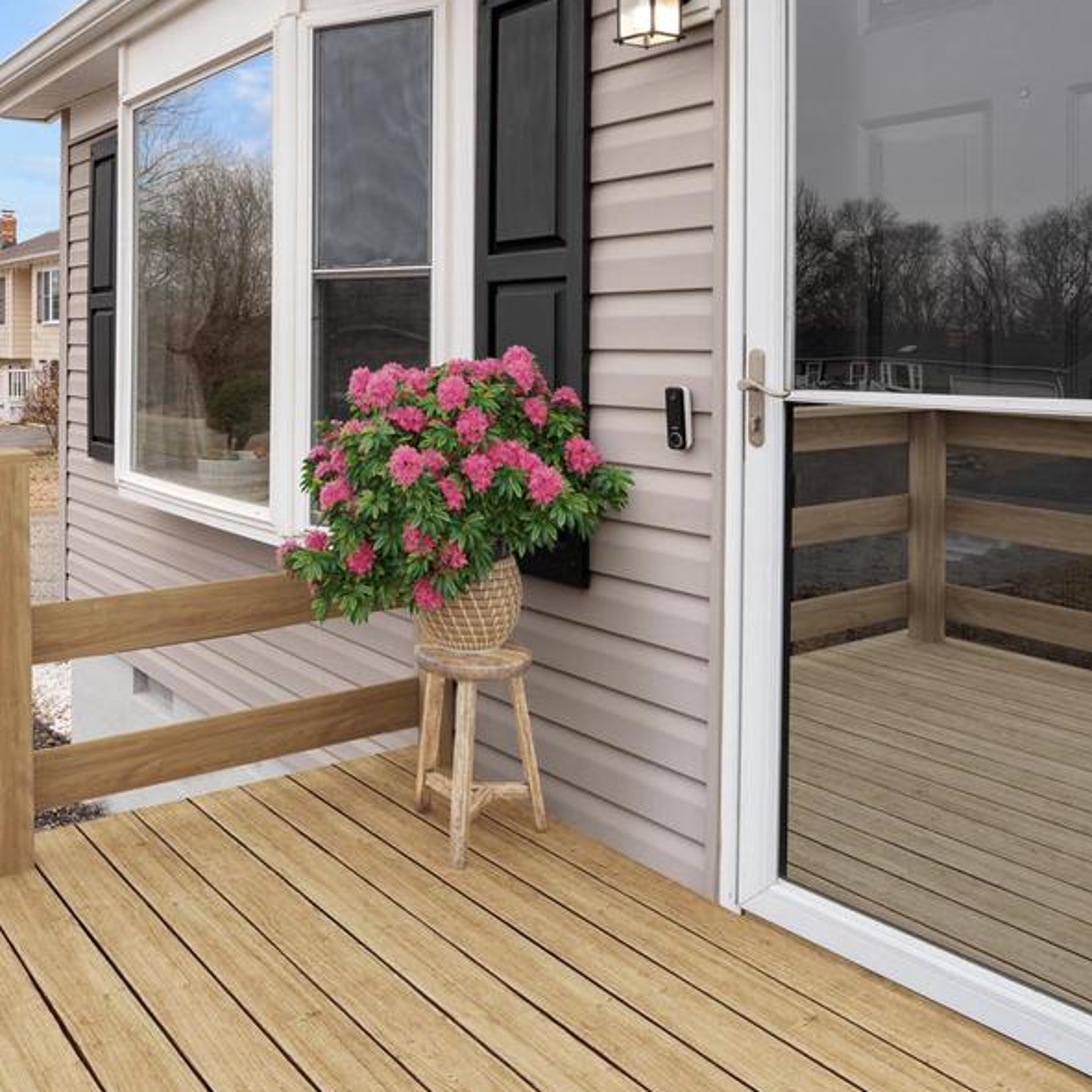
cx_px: 296
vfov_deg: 54.3
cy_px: 346
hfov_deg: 53.5
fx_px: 1035
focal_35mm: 29
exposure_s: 1/160
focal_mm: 14
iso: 250
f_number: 9
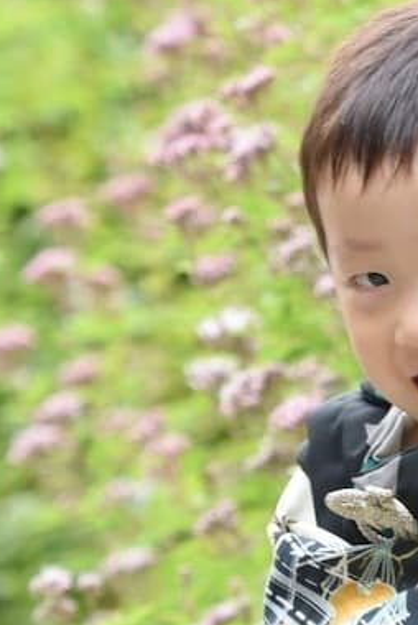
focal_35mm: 842
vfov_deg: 2.4
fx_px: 14637
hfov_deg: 1.6
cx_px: 599
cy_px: 324
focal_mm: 160
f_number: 5
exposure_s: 1/320
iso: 1000
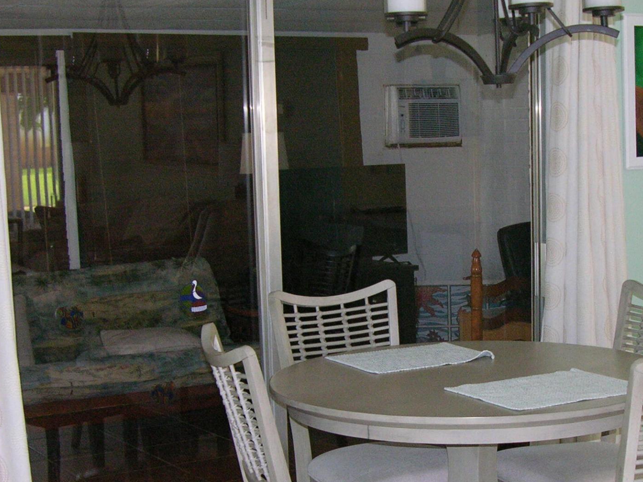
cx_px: 416
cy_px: 361
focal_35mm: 72
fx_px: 1337
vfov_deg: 20.3
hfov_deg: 26.9
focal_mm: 8.9
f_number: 2.8
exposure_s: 1/60.1
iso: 200
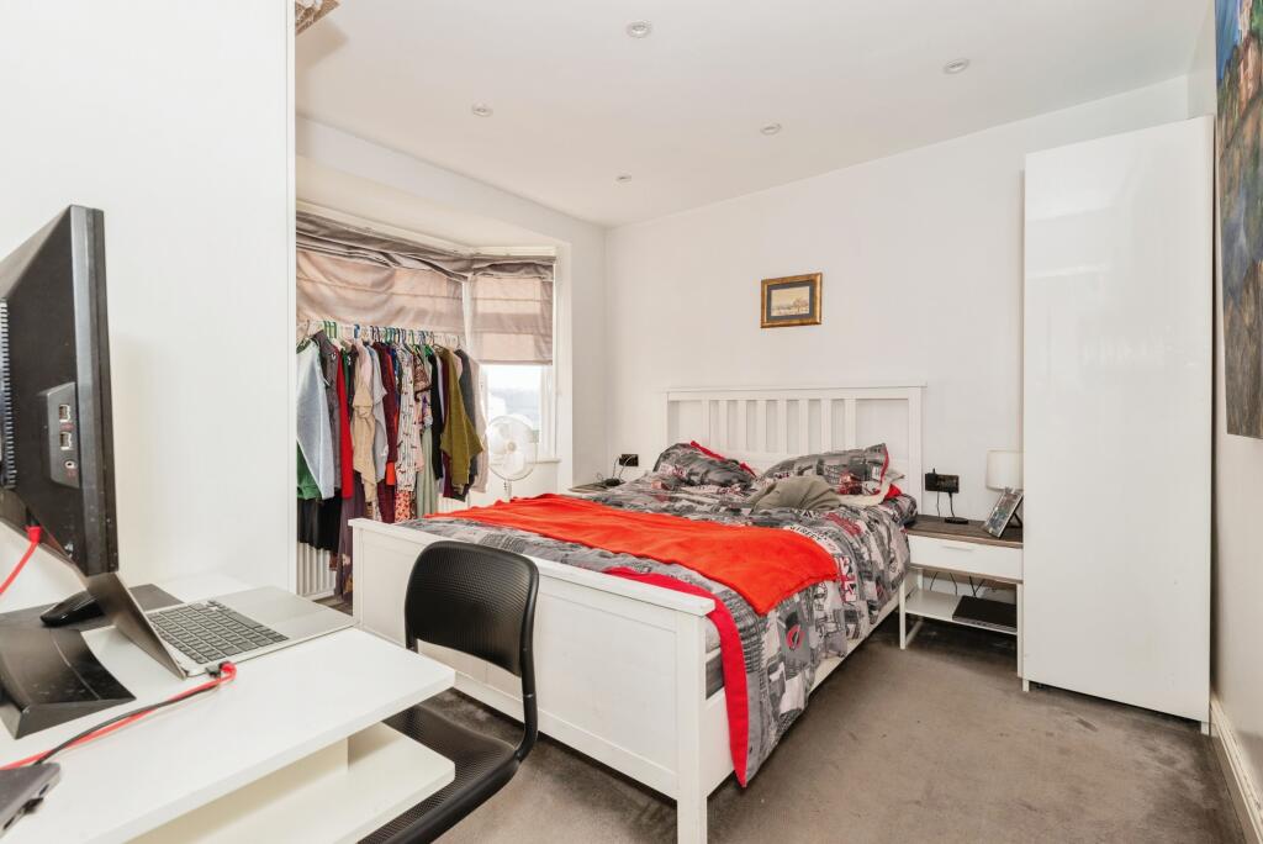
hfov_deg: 96.7
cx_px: 632
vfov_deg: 73.8
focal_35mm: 16
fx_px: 562
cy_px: 422
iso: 200
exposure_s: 1/40
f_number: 8
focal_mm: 16
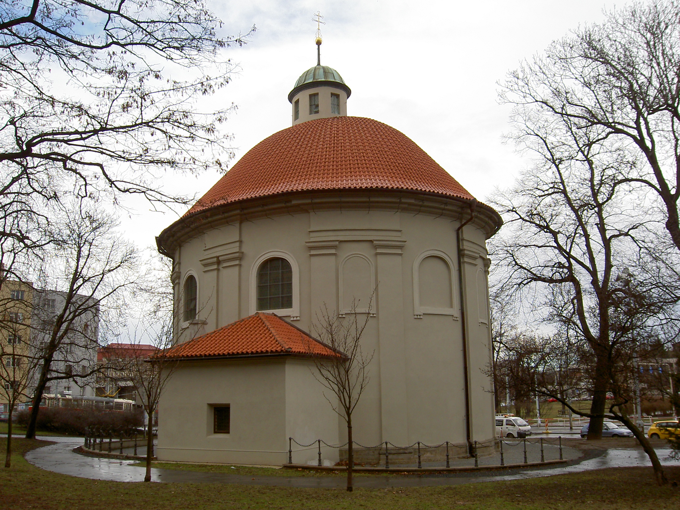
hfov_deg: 54.0
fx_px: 668
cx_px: 340
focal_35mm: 34
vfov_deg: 41.8
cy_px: 255
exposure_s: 1/320
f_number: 4.7
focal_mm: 5.6
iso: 100
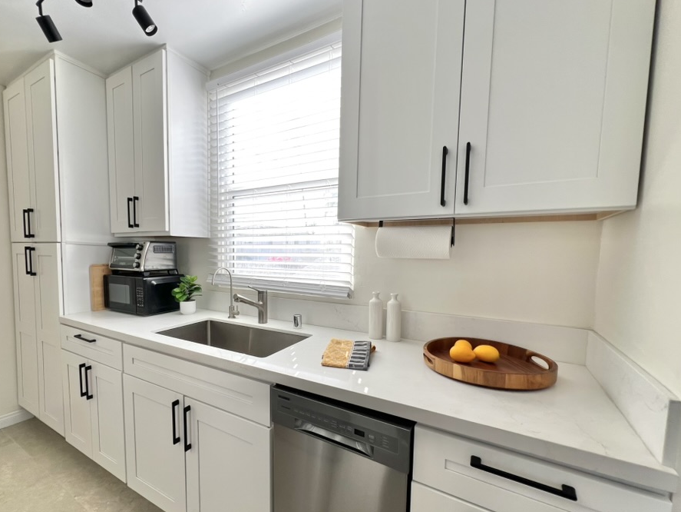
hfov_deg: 97.6
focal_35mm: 15
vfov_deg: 81.6
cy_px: 275
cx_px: 296
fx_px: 295
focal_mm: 1.57
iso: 32
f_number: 1.8
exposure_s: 1/99
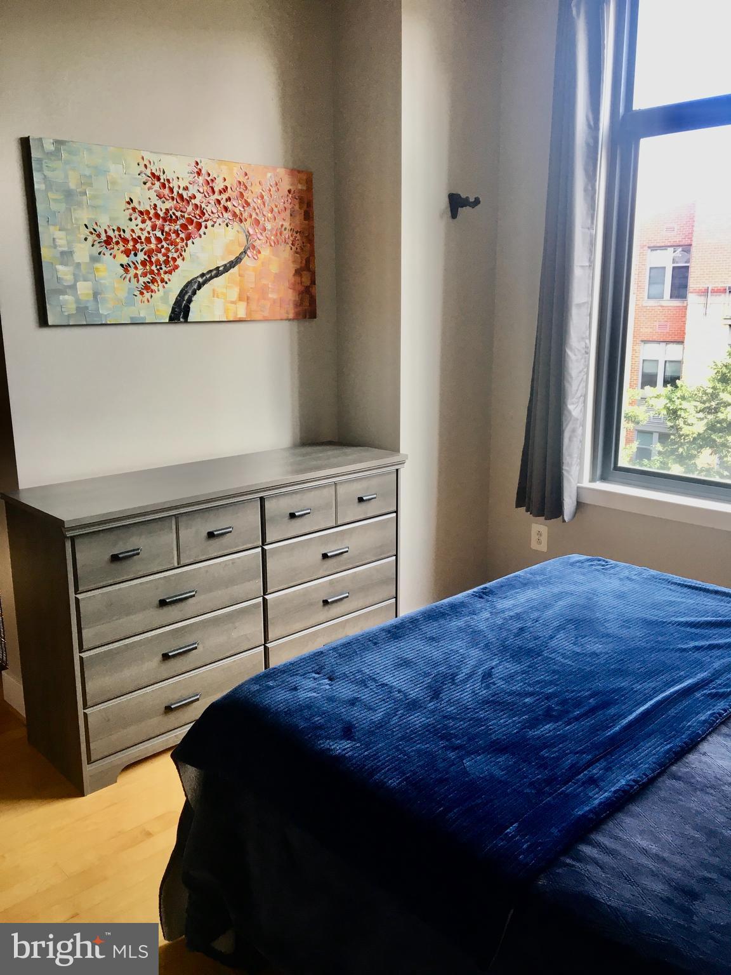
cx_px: 366
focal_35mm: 29
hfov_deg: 48.2
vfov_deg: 61.7
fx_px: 817
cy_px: 488
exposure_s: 1/40
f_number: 2.2
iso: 25
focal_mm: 4.15
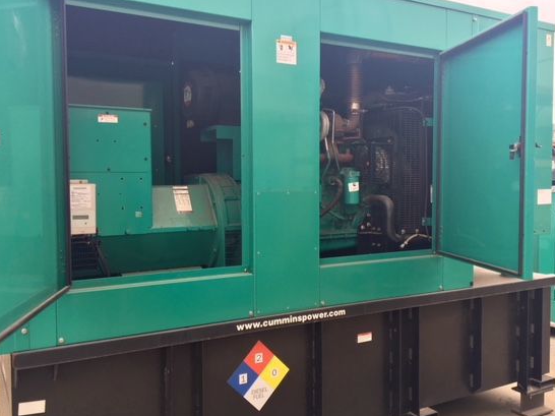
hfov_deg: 54.0
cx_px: 273
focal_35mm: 34
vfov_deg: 41.8
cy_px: 210
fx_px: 545
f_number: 2.2
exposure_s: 1/140
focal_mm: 4.15
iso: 25
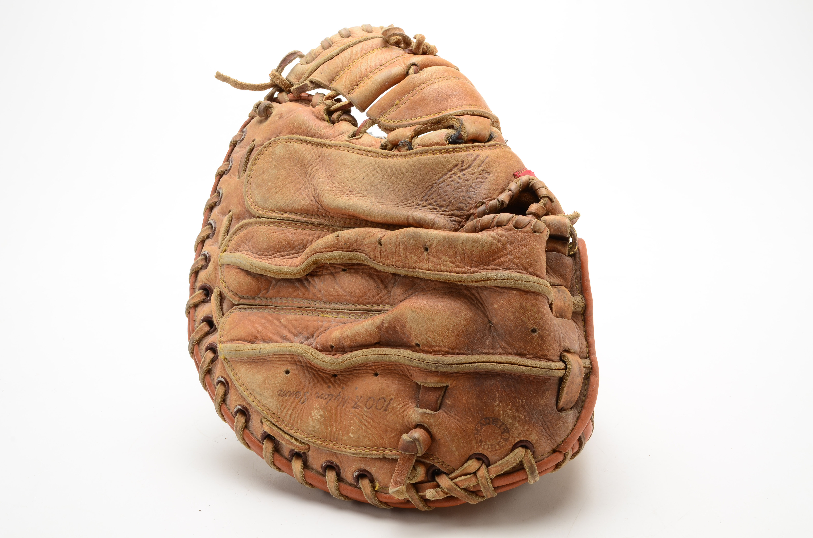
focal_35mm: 40
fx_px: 913
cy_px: 269
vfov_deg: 32.9
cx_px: 406
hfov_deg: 48.0
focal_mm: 27
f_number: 18
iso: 100
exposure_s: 1/160
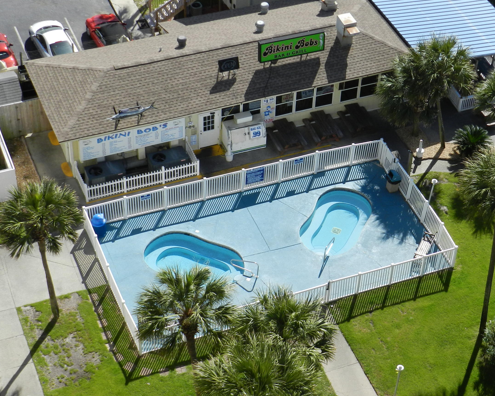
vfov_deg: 21.2
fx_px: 1055
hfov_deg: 26.3
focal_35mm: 72
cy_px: 177
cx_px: 323
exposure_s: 1/800
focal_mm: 9.4
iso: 160
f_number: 4.4
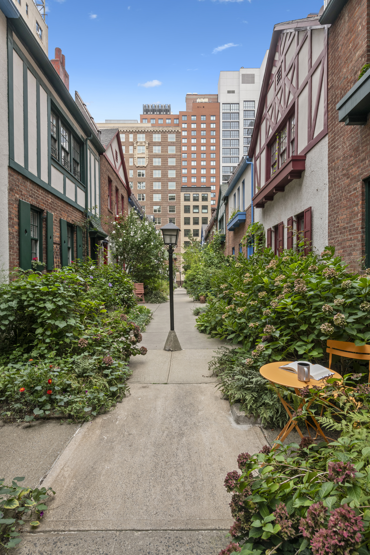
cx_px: 185
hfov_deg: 64.6
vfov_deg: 86.9
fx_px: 293
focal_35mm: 19
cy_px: 278
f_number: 13
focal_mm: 19
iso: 160
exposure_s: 1/60
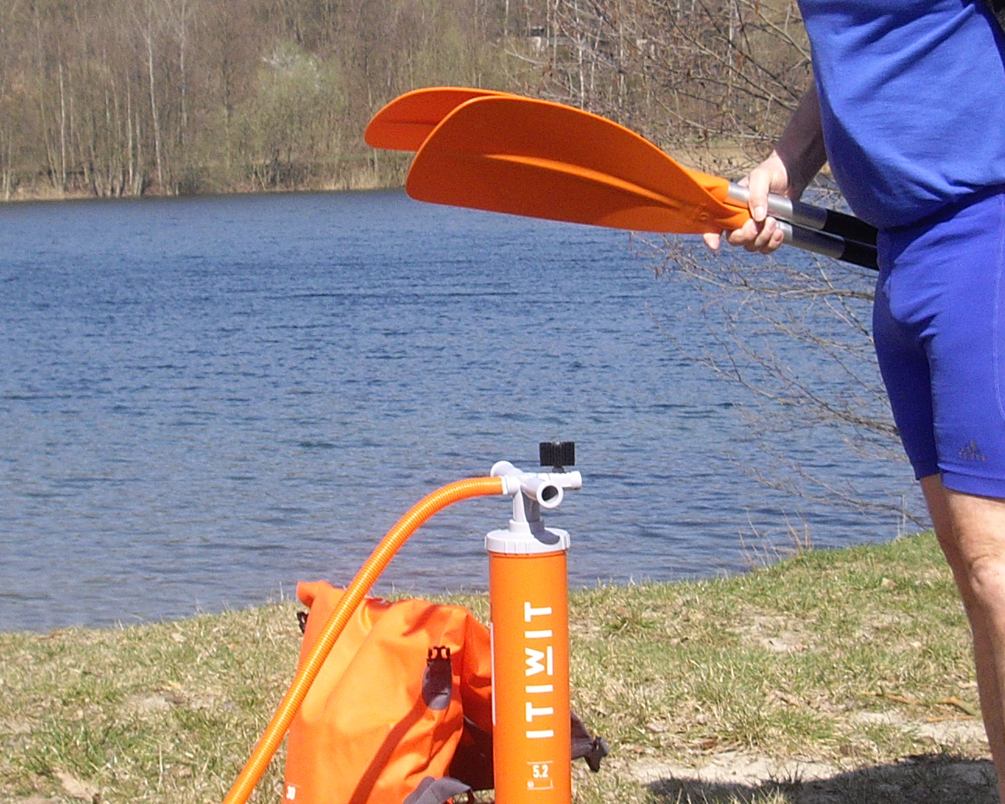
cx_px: 587
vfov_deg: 13.4
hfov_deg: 16.7
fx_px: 3421
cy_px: 329
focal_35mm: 115
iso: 64
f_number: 8
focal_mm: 7.9
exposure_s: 1/125
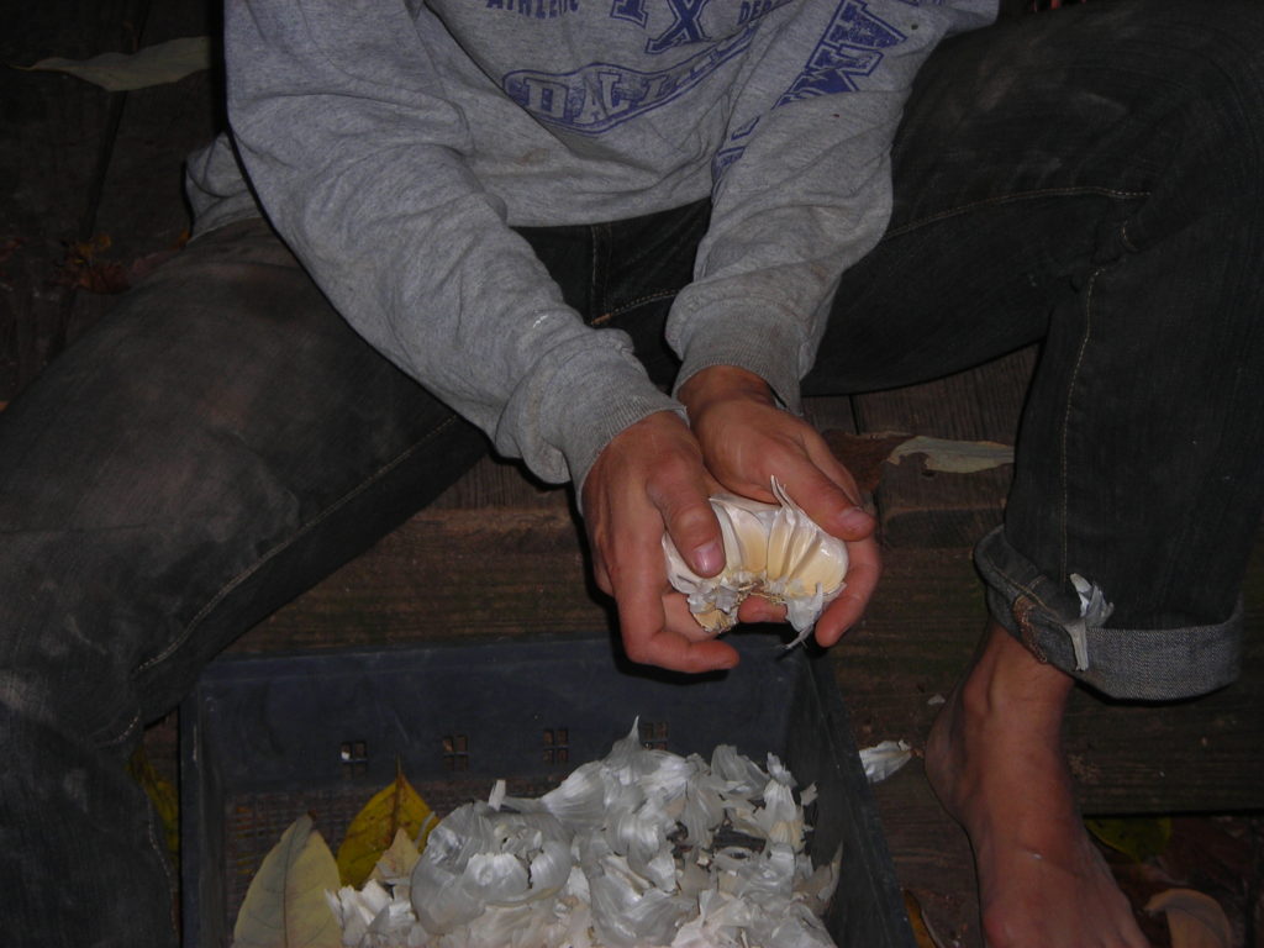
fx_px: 2812
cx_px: 632
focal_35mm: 77
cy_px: 474
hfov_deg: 25.3
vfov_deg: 19.1
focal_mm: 12.7
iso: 50
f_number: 4.2
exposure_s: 1/60.1
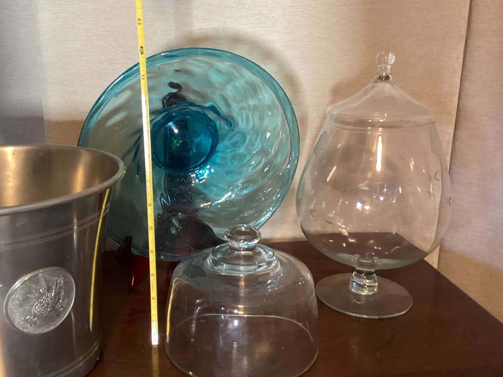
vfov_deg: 38.7
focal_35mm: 37
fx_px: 538
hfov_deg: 50.0
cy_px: 194
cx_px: 216
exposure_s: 1/50
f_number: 2.4
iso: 400
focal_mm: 3.3
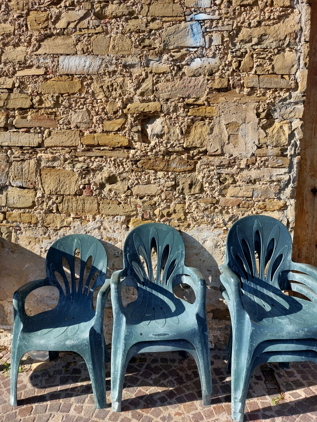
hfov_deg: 56.8
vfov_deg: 71.6
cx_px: 158
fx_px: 293
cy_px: 211
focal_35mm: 24
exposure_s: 1/705
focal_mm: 5.23
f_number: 1.8
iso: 25
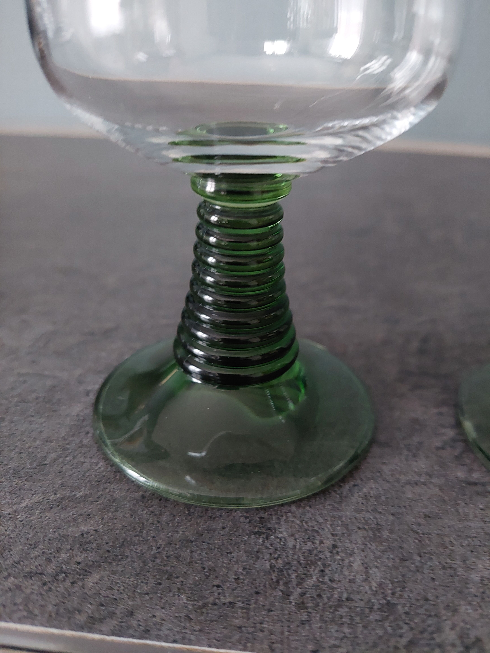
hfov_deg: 56.8
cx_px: 245
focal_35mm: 24
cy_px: 326
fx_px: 453
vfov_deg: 71.6
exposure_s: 1/24
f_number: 1.8
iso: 640
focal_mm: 5.23
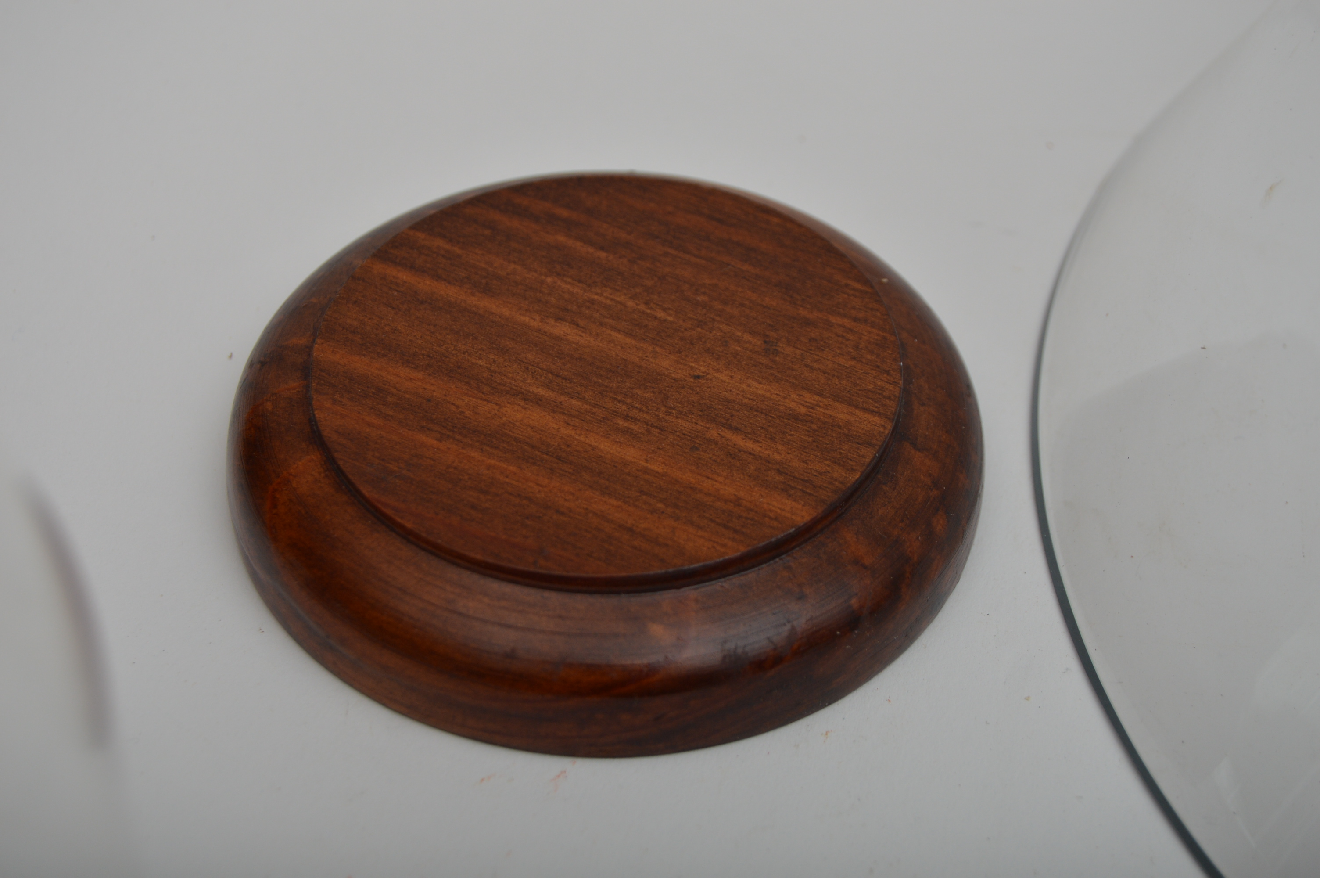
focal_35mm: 82
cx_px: 660
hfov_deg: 24.6
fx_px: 3022
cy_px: 439
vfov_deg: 16.5
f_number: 5.6
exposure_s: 1/200
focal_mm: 55
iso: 200
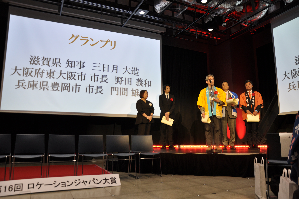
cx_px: 150
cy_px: 100
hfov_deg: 67.4
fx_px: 224
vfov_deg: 47.8
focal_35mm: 27
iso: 250
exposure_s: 1/30
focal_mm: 18
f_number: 3.5
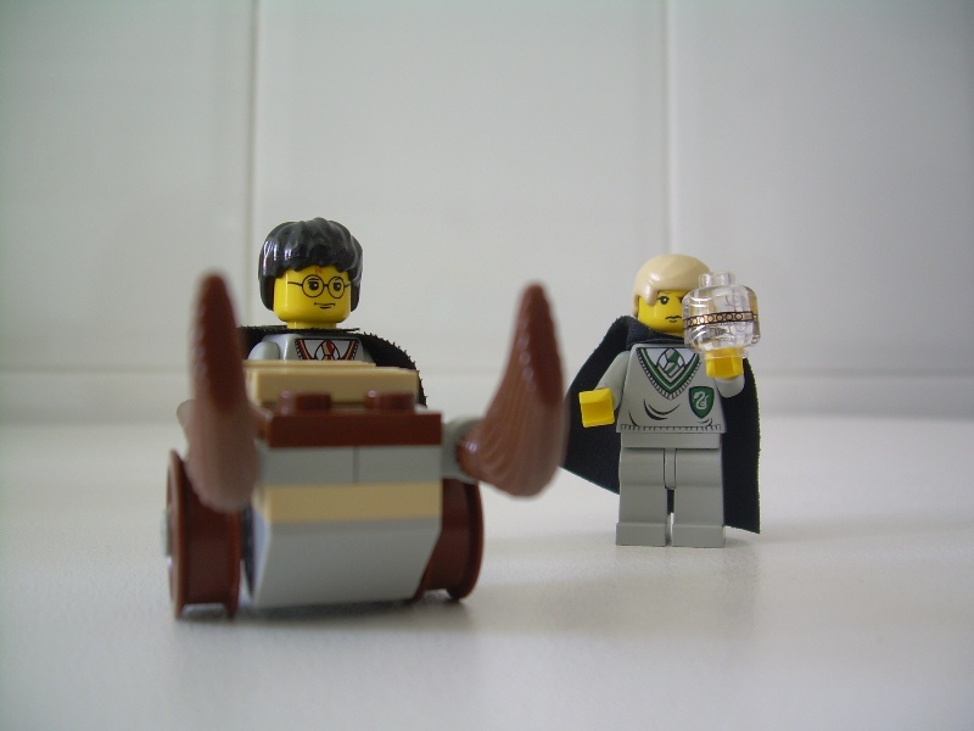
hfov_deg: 49.0
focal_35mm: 38
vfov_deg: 37.7
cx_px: 487
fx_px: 1069
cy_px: 366
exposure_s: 1/6.7
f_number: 2.8
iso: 50
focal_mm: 6.3
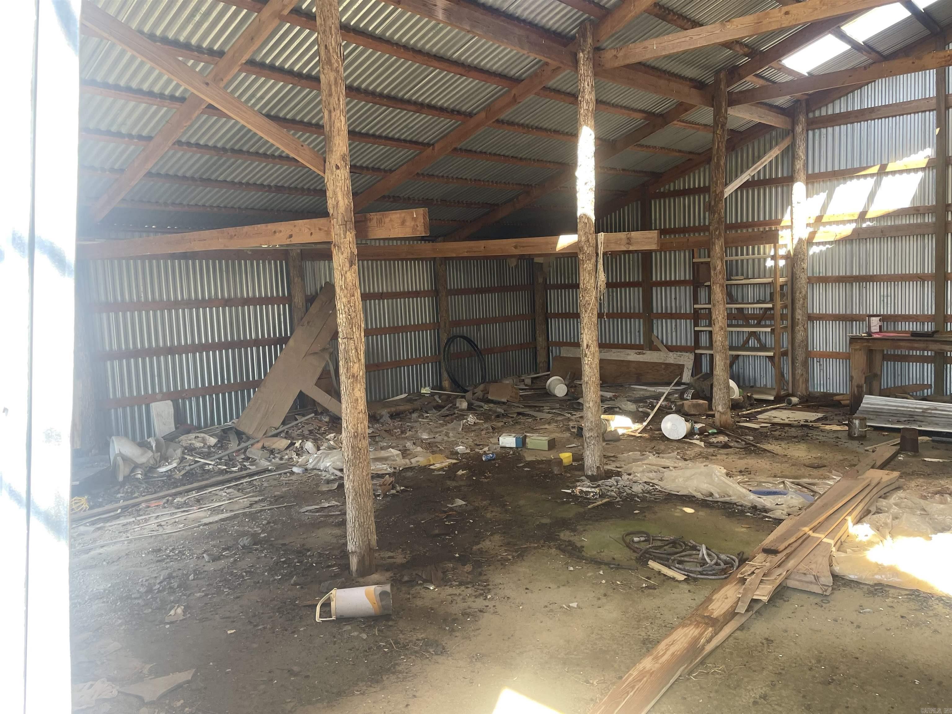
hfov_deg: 67.3
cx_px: 476
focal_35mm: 26
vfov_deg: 53.1
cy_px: 357
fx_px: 715
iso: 64
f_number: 1.6
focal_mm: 4.2
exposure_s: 1/121
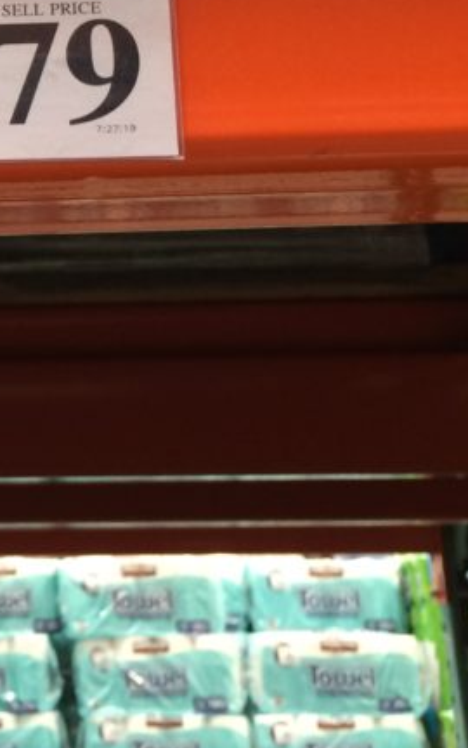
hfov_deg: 17.0
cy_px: 85
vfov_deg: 27.3
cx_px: -111
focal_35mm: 73
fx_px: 1487
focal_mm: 4.15
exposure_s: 1/30
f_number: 2.2
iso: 100
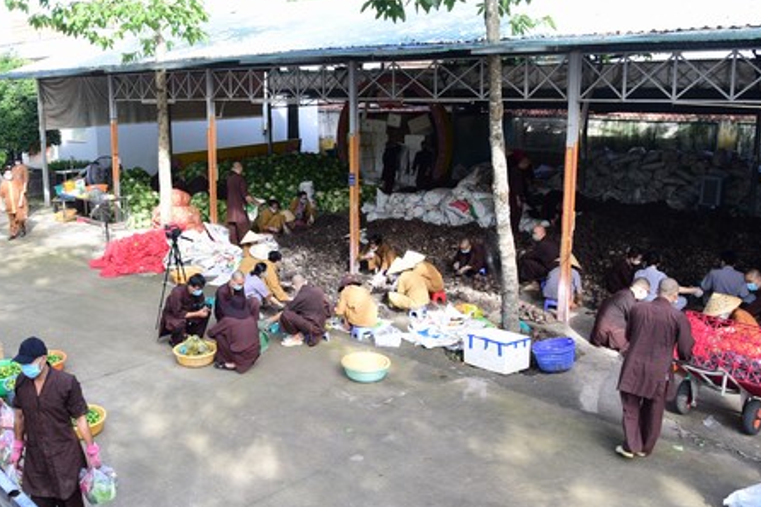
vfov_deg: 37.7
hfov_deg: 52.8
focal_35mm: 35
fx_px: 740
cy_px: 207
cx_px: 222
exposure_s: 1/125
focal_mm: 24
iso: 400
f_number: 7.1
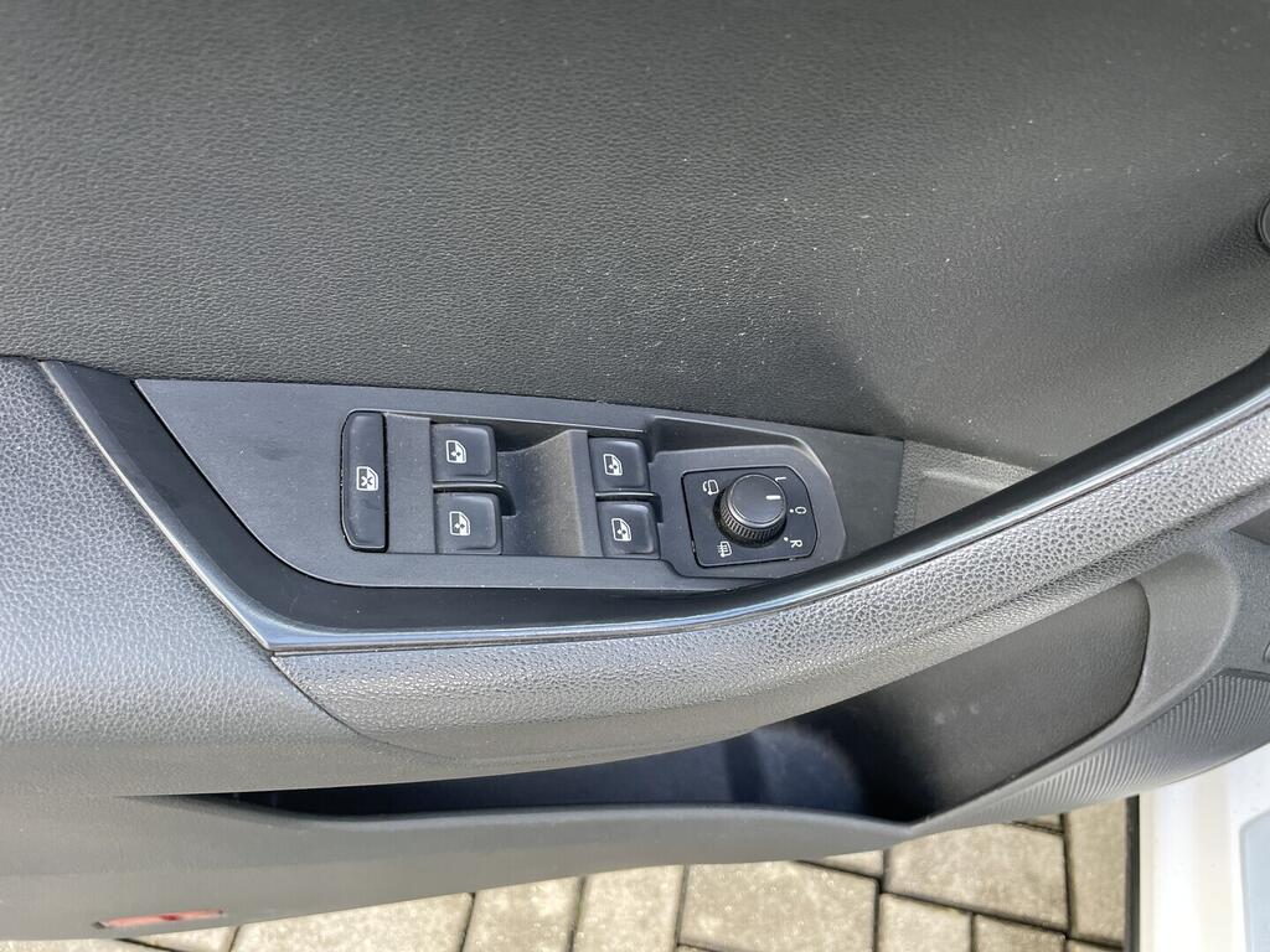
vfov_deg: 53.1
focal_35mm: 26
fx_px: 954
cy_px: 476
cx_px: 635
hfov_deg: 67.3
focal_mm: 4.2
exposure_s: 1/92
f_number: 1.6
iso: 125
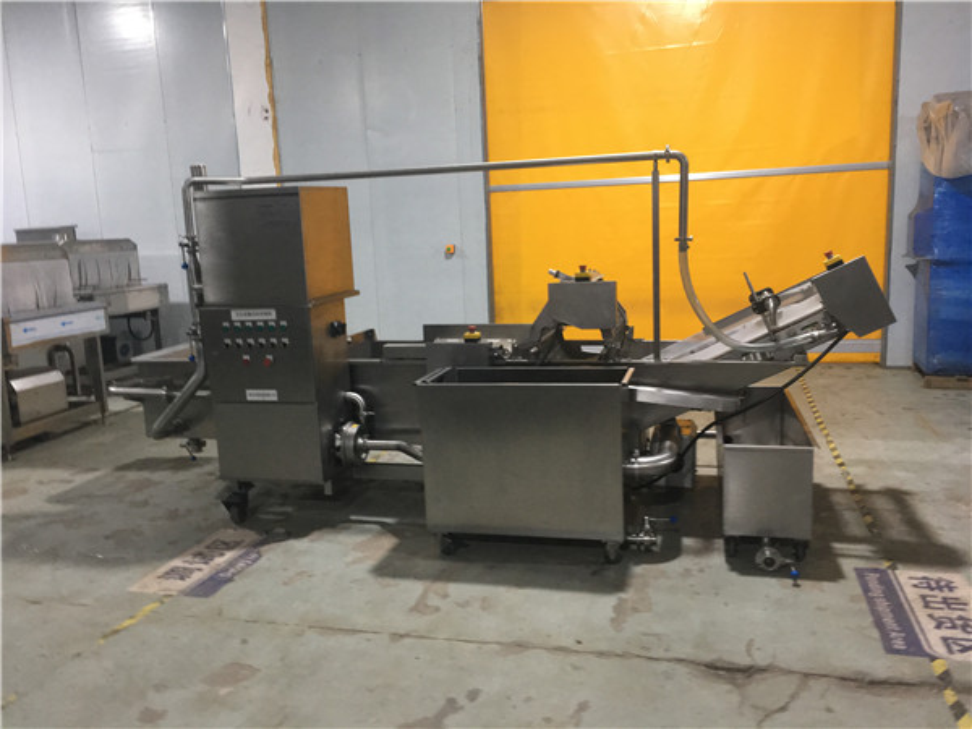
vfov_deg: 48.2
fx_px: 814
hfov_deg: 61.7
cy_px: 364
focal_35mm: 29
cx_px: 486
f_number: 2.2
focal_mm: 4.15
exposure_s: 1/20
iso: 200
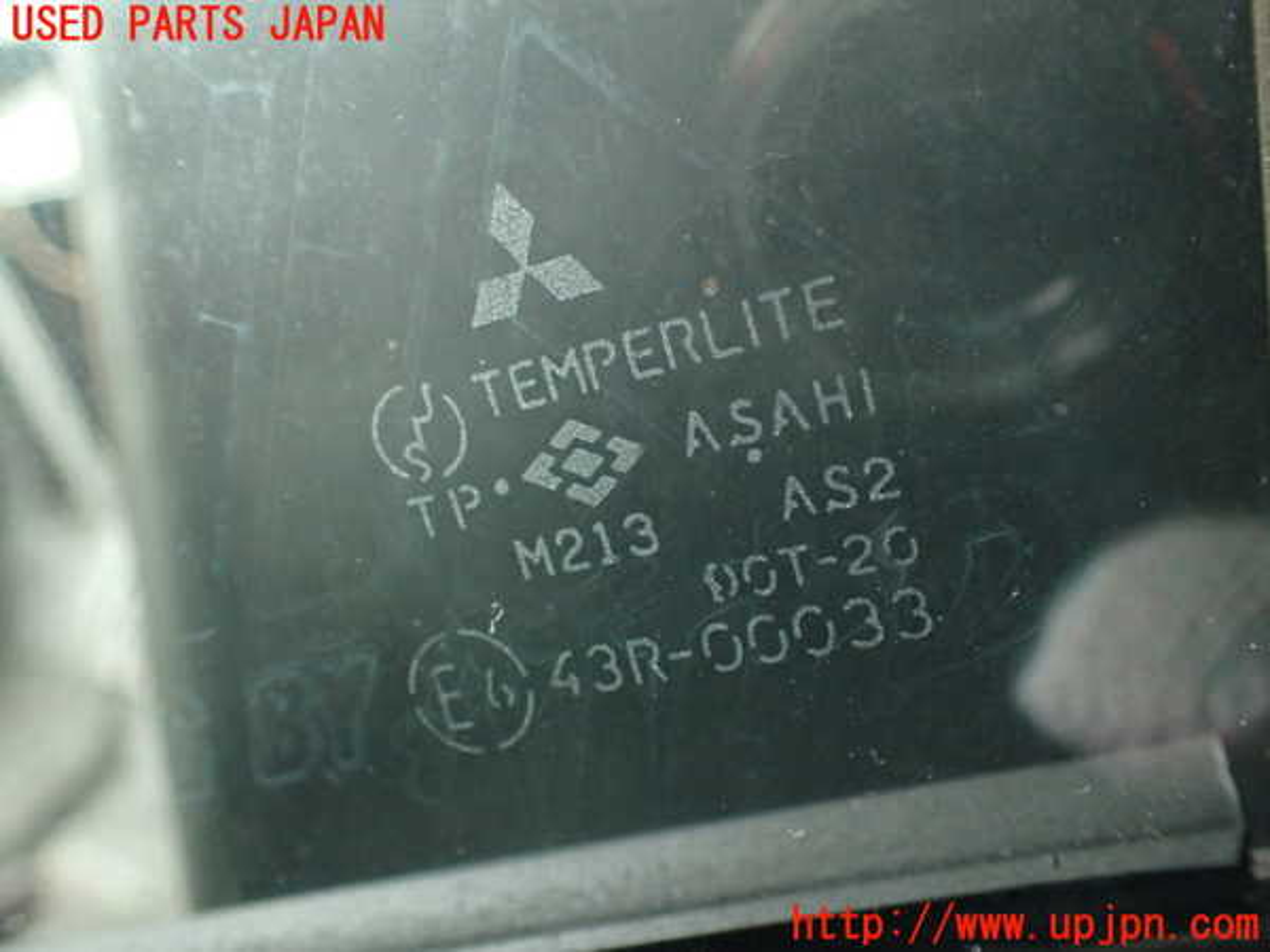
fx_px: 1174
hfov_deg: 56.8
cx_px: 635
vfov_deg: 44.2
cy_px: 476
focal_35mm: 32
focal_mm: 5.79
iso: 500
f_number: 2.4
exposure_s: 1/30
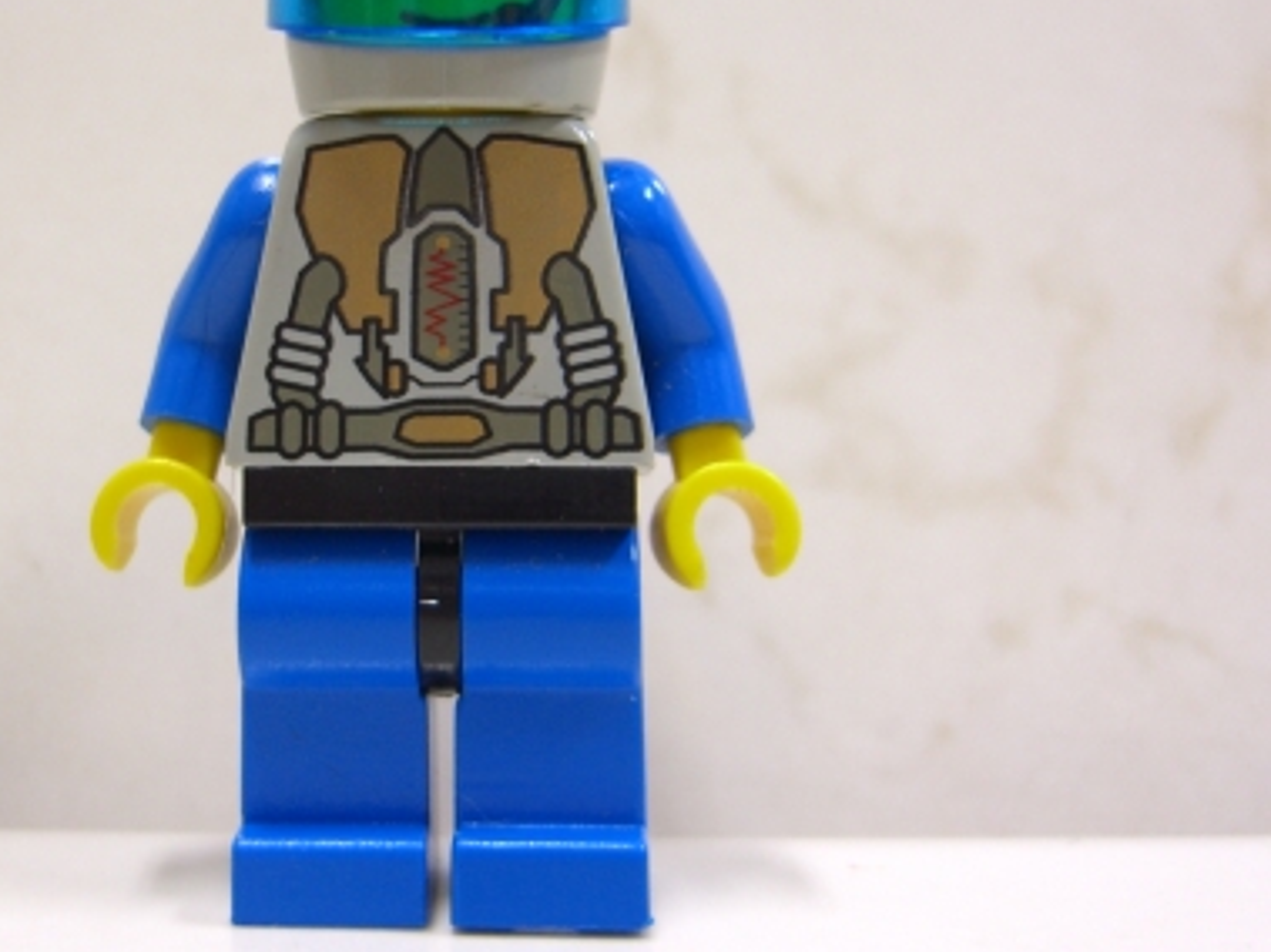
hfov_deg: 31.5
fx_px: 2239
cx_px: 453
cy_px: 362
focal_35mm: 61
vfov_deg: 24.0
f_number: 2.8
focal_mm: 7.9
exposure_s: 1/8
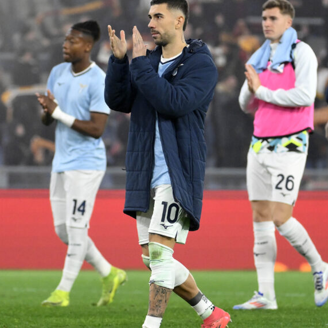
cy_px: 165
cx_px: 157
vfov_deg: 3.5
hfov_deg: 3.5
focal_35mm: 502
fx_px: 5382
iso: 3200
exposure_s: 1/500
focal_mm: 220
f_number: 4
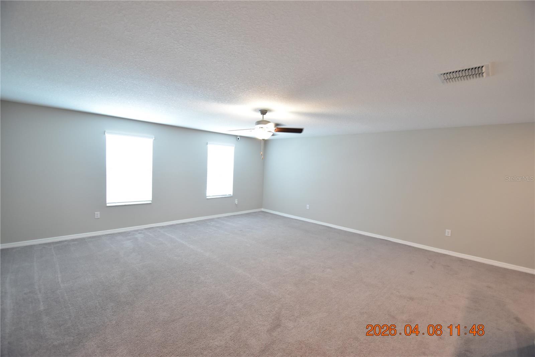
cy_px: 178
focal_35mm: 15
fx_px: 223
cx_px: 268
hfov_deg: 100.4
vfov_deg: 77.3
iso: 800
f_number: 3.5
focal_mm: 10
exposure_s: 1/30
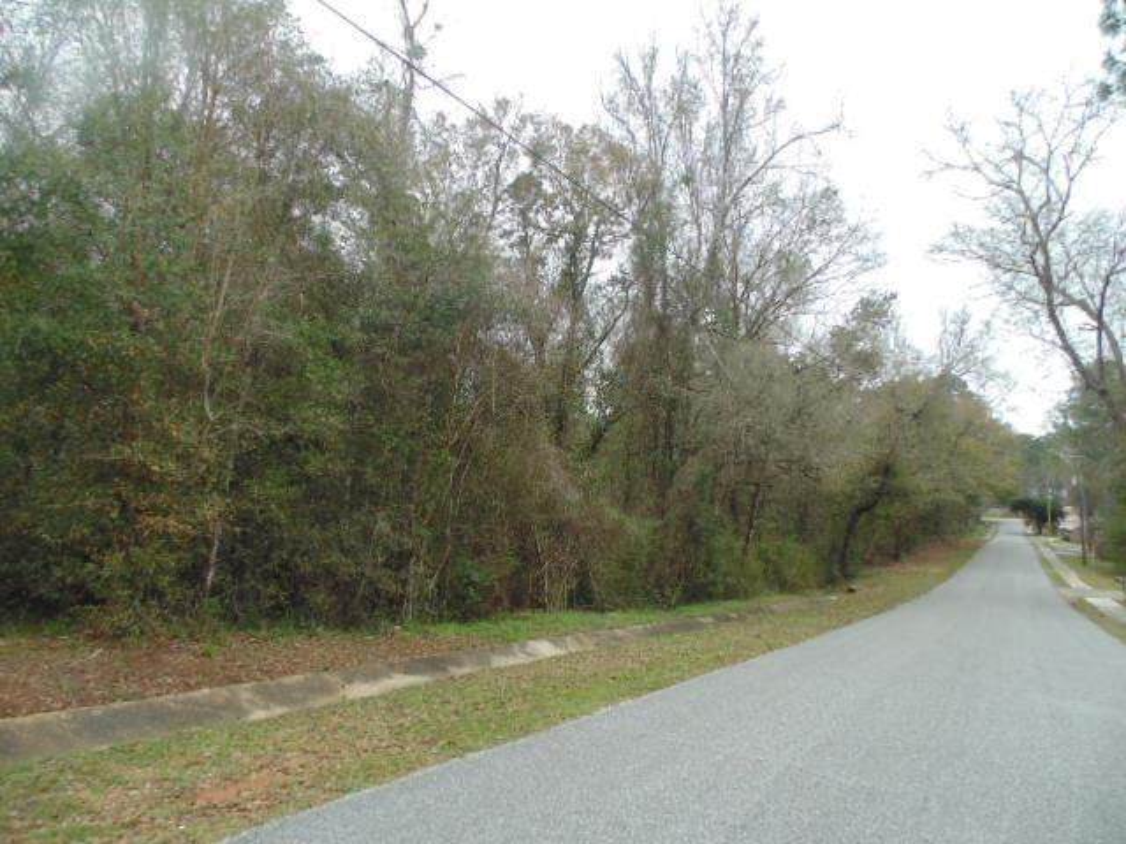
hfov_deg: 76.4
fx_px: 716
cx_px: 563
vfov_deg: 61.1
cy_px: 422
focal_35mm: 22
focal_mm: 4
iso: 80
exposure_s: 1/125
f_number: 3.1
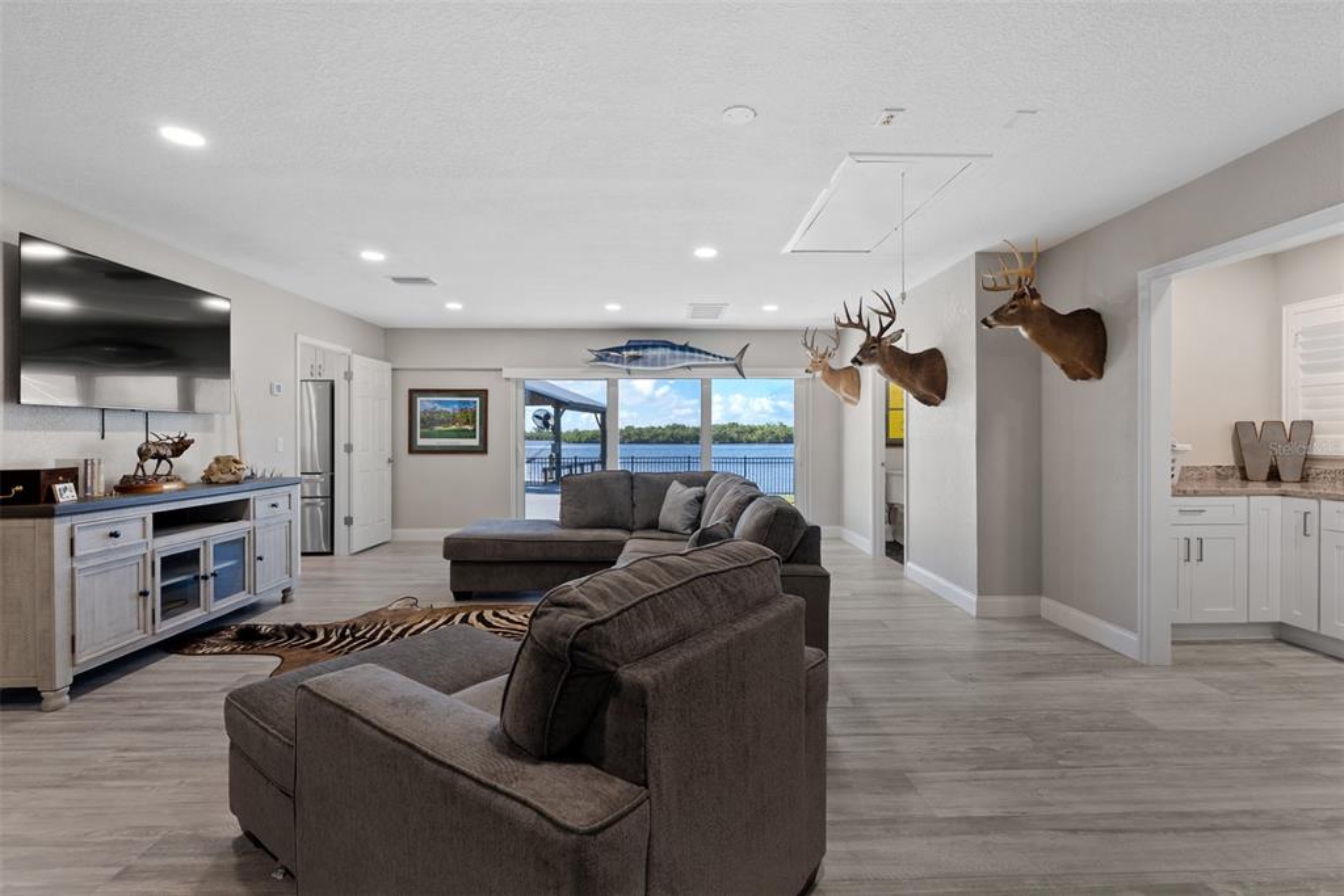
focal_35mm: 16
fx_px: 597
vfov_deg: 73.8
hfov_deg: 96.7
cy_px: 448
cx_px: 672
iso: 250
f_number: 8
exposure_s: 1/1.67
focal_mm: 16
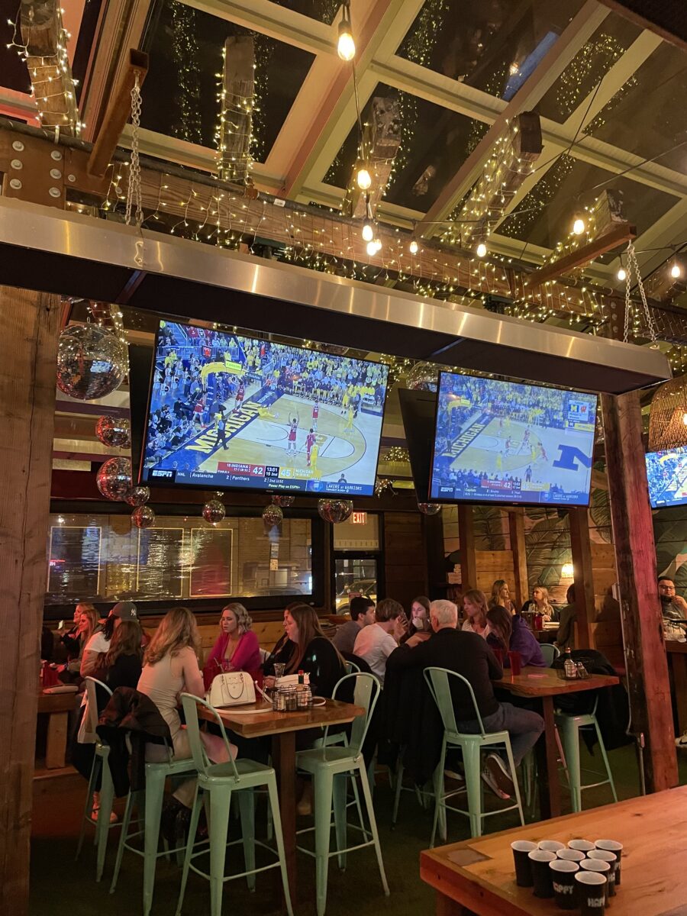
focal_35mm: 26
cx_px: 344
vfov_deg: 67.3
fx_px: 688
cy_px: 458
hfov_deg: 53.1
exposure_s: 1/30
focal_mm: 4.2
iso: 500
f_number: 1.6
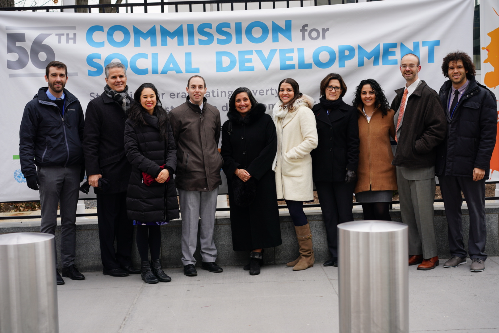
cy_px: 166
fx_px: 763
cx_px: 250
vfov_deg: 24.7
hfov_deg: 36.2
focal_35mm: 55
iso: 160
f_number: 4
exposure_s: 1/200
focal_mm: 55
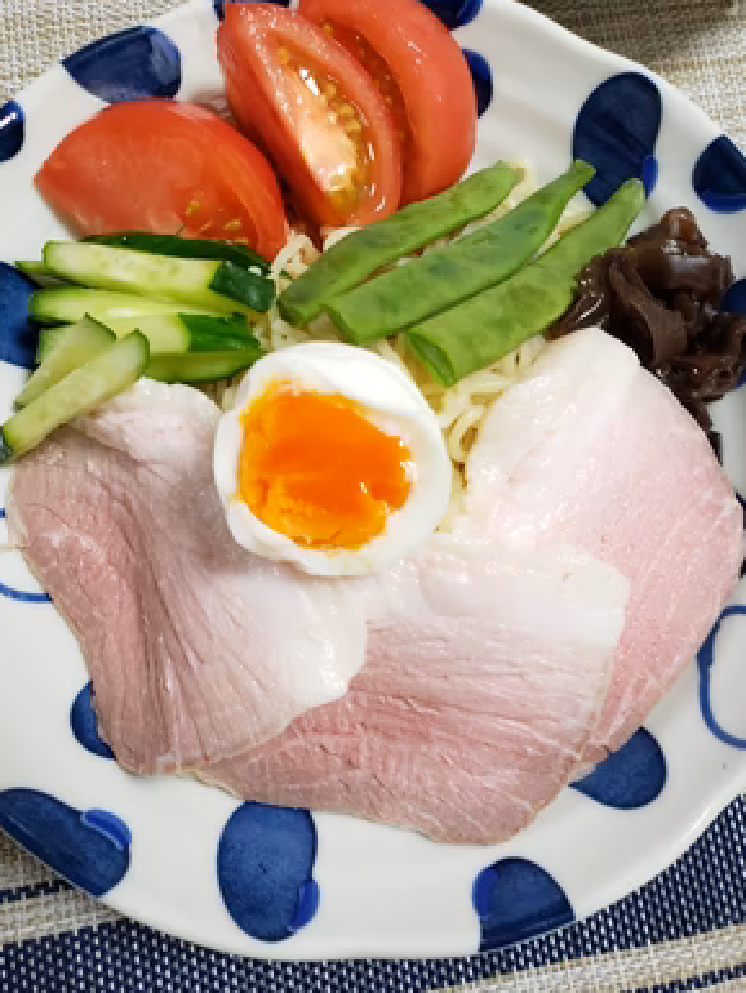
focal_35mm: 27
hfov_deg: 51.4
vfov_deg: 65.3
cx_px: 374
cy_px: 493
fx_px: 775
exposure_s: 1/20
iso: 250
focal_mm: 4.3
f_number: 2.4
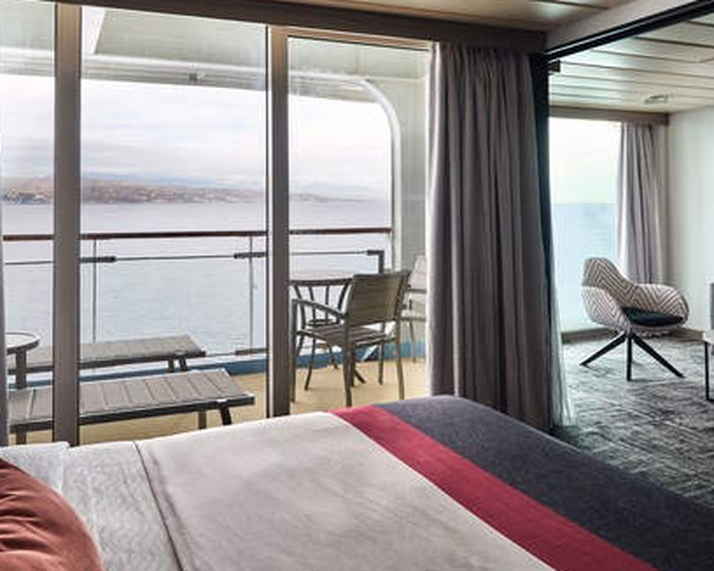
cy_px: 231
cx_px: 320
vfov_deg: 49.7
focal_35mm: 29
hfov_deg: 60.3
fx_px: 613
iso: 160
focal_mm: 21
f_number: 8
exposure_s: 1/25
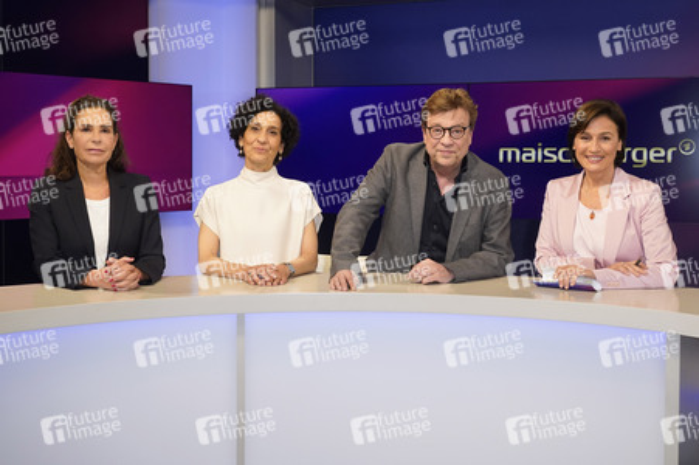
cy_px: 232
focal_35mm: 39
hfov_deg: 49.6
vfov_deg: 34.2
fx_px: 757
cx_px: 350
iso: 2000
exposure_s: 1/160
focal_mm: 39
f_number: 5.6
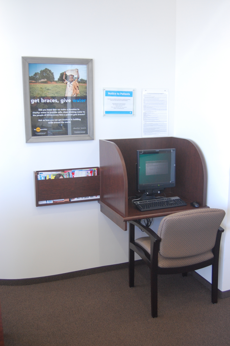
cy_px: 173
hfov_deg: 36.8
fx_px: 346
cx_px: 115
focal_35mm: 36
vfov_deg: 53.2
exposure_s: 1/30
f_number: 4
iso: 720
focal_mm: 24
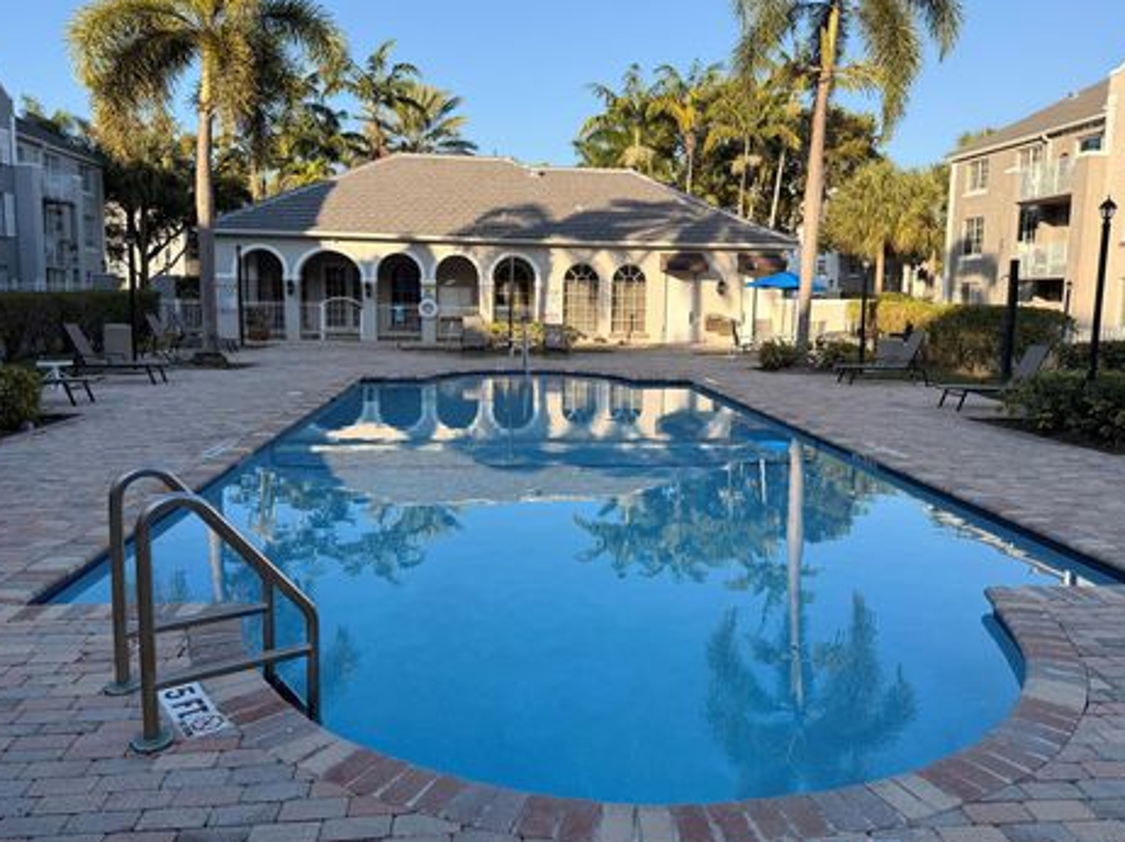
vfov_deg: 53.0
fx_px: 845
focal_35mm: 26
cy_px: 398
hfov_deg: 67.3
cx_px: 577
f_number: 1.78
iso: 80
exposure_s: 1/2000
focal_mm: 6.76
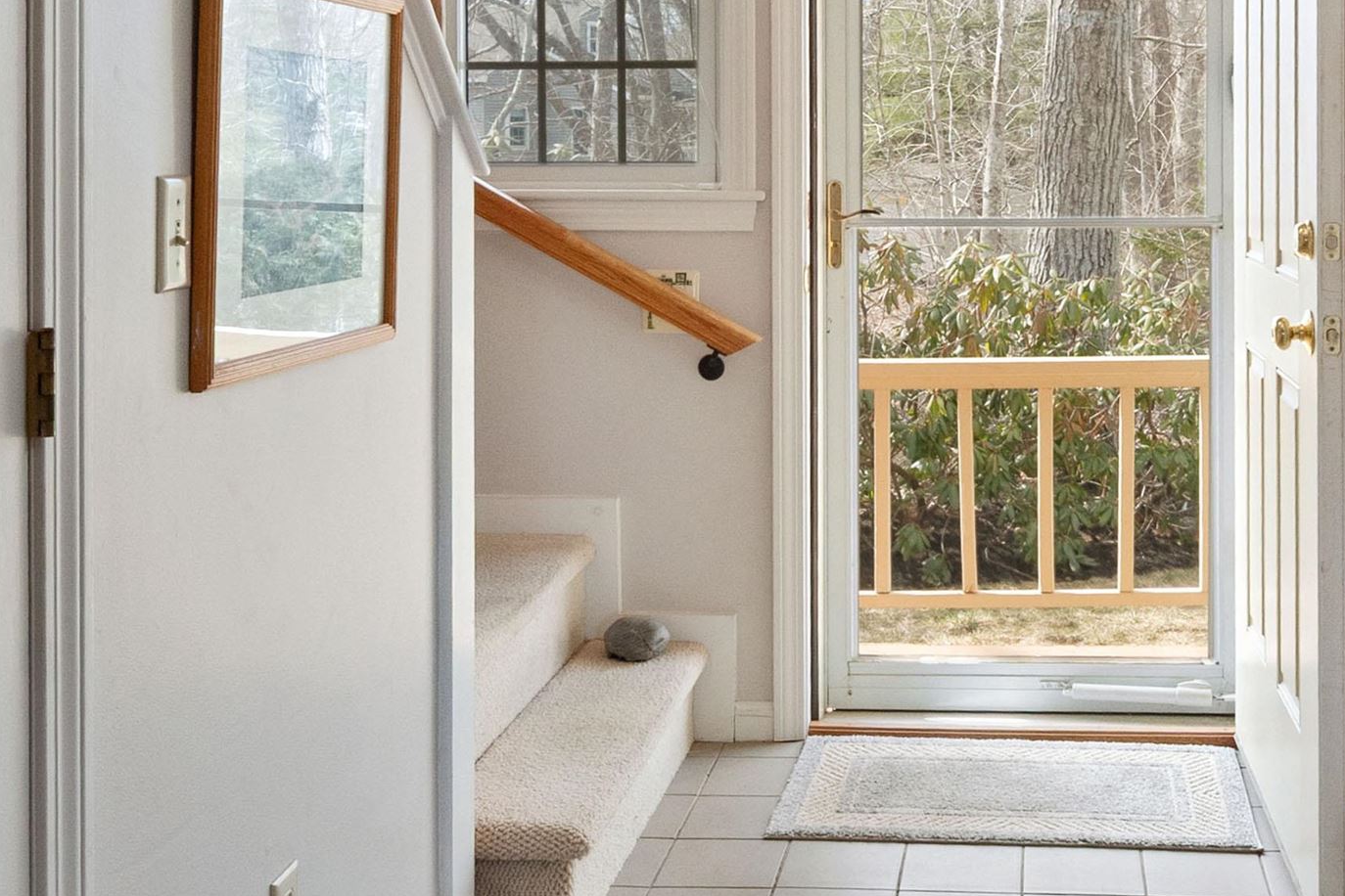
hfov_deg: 41.1
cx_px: 947
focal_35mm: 47
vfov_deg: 28.0
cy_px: 174
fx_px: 1756
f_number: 8
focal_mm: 14
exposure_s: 1/15
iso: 200
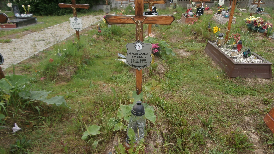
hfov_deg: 69.9
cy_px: 96
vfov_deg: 42.6
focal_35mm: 27
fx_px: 196
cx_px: 140
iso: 100
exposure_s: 1/500
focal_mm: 4.2
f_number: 3
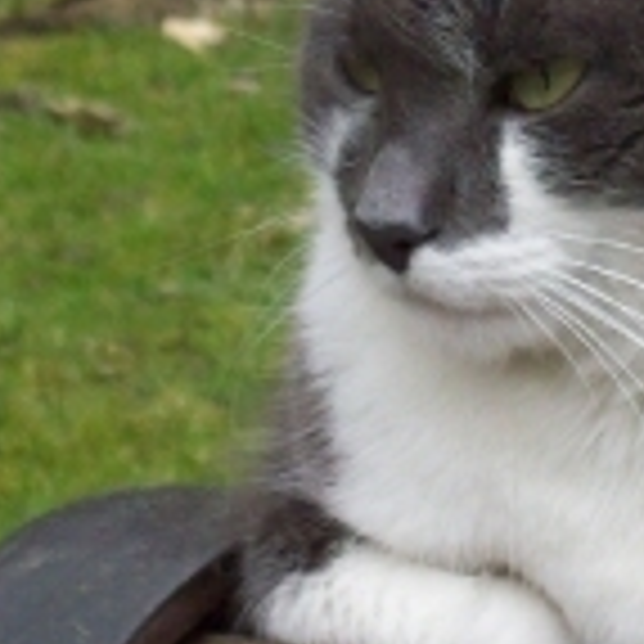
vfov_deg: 4.4
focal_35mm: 400
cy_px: 110
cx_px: 509
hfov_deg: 4.4
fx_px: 8419
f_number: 4.8
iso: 200
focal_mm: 18
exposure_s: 1/128
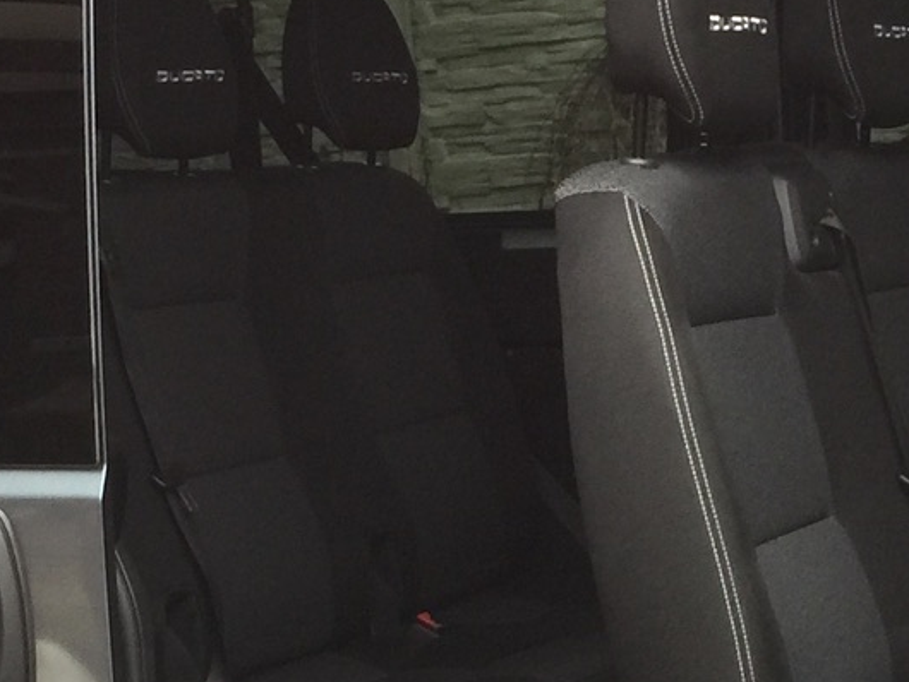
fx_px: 2942
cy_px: 482
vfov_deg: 13.2
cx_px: 472
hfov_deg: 17.6
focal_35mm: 112
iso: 50
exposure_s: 1/17
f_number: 2.2
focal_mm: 4.15
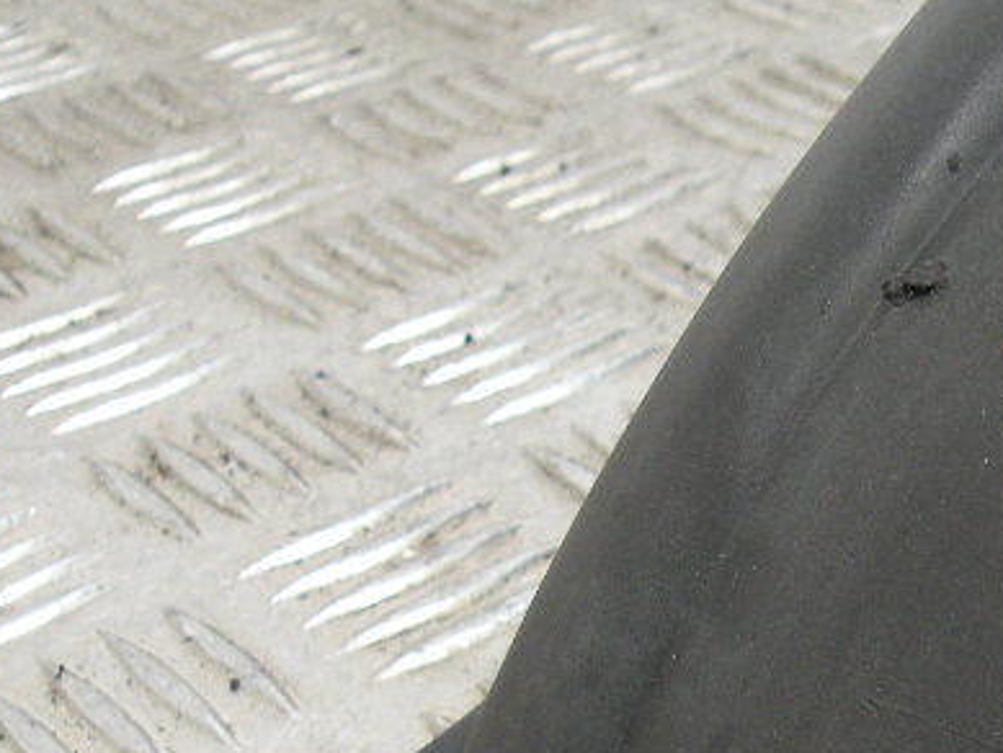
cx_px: 1083
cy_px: 903
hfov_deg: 25.5
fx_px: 2058
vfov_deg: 19.5
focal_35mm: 71
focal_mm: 4.7
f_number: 2.8
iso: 137
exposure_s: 1/82.2
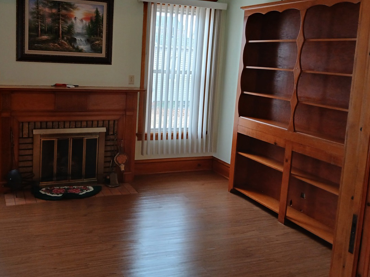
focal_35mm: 35
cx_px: 143
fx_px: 374
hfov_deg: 52.2
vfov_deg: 40.4
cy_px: 105
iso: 200
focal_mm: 3.98
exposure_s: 1/60
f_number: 1.8
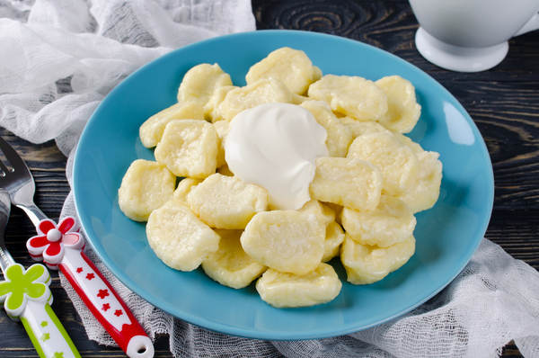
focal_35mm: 52
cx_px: 270
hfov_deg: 37.9
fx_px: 785
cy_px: 179
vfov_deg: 25.7
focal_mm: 35
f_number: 9
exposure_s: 1/125
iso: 100
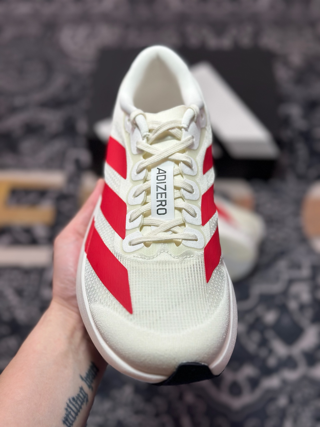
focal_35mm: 48
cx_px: 160
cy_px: 214
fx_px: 592
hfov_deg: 30.3
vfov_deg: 39.7
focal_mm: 6.86
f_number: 1.78
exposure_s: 1/962
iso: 80
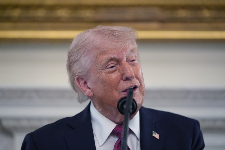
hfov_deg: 5.2
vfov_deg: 3.4
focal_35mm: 400
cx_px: 112
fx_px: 2499
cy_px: 75
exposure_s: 1/320
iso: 5000
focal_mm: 400
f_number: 2.8
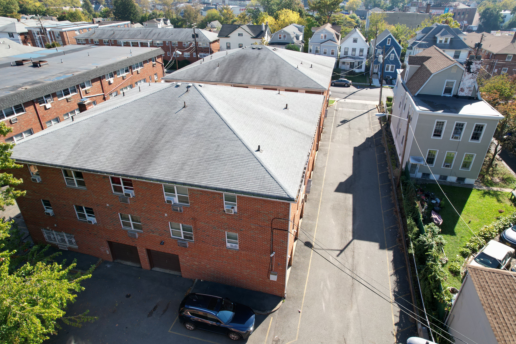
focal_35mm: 22
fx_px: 315
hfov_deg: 78.6
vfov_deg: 57.2
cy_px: 172
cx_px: 258
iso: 100
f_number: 2.8
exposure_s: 1/640
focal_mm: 8.38
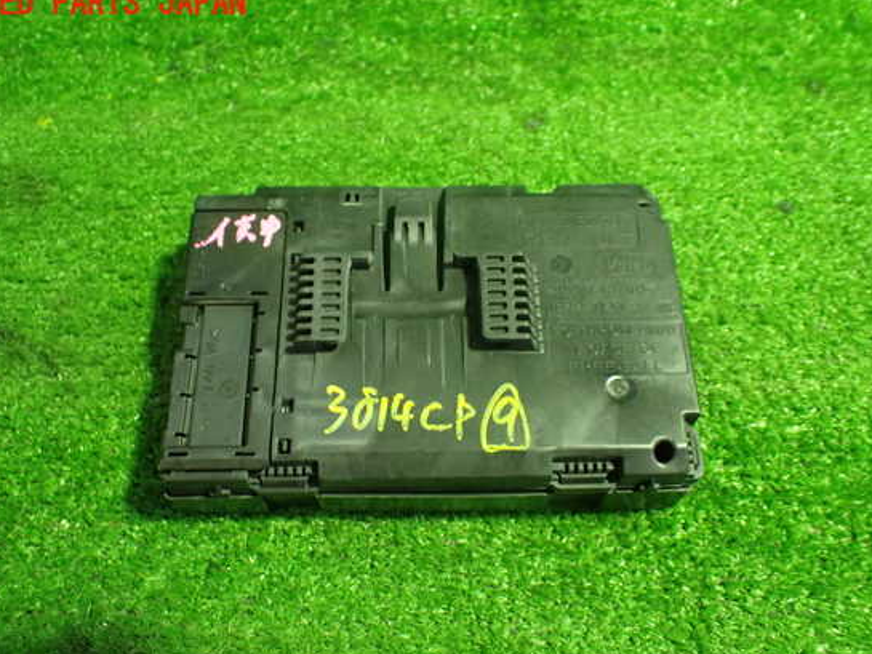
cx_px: 435
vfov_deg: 42.9
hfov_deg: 55.3
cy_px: 344
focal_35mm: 33
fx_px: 831
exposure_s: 1/60
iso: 800
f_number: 2.3
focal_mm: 5.4
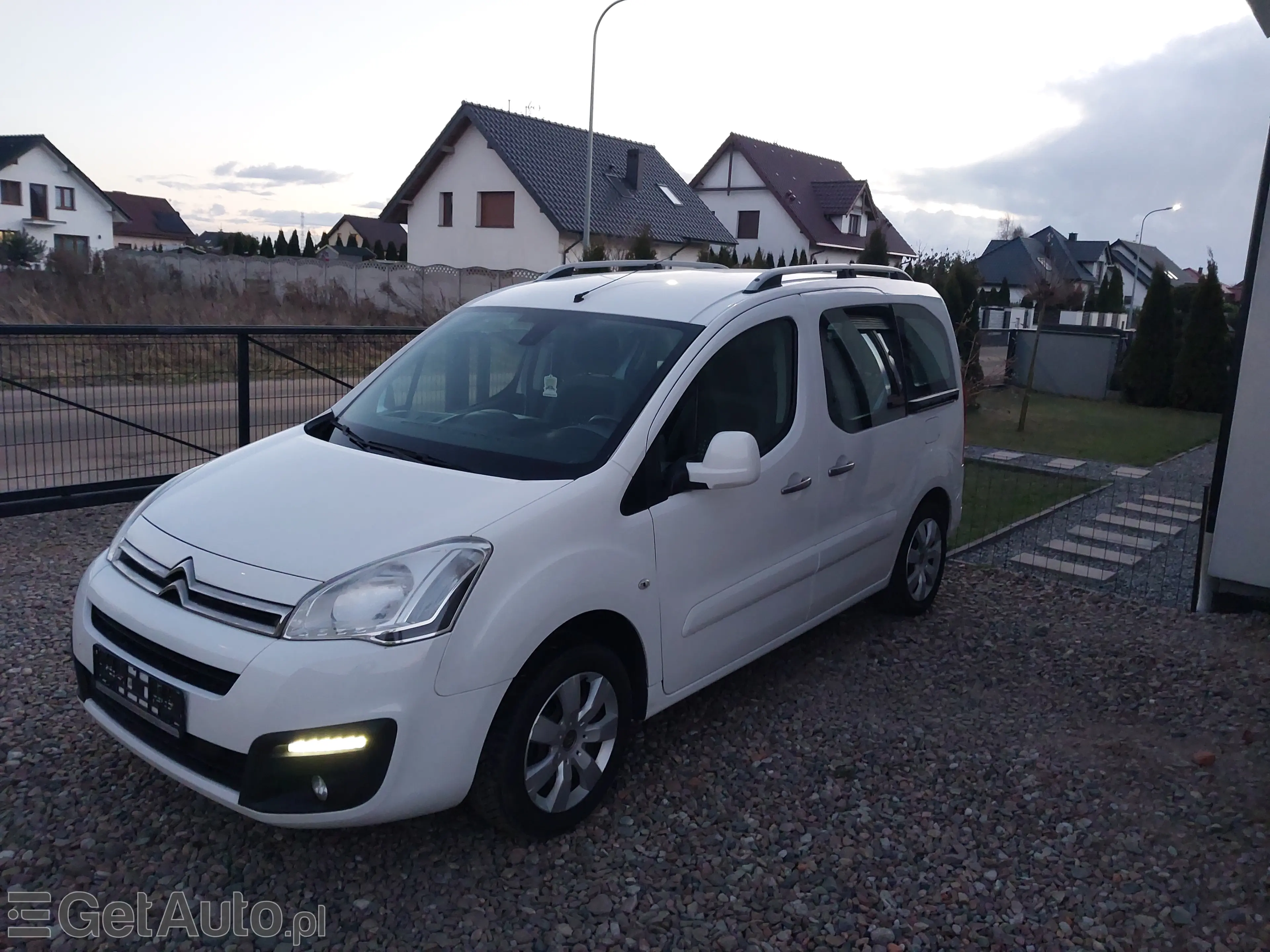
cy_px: 476
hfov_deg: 60.0
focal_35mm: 30
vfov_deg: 46.8
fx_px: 1101
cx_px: 635
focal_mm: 4.6
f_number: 1.8
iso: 250
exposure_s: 1/50
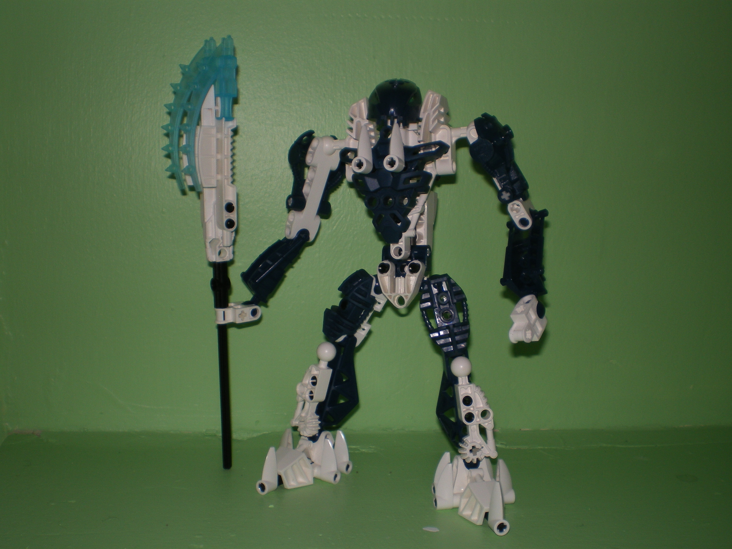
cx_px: 366
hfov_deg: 49.0
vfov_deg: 37.7
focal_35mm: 38
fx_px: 804
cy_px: 274
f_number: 4.6
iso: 64
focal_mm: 6.3
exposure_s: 1/30
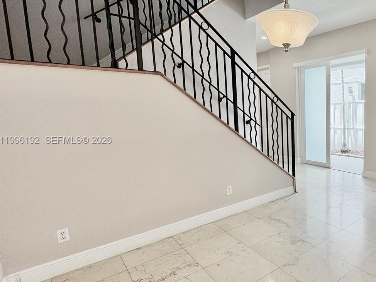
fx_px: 250
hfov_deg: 67.2
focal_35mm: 23
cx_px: 300
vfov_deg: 58.9
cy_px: 141
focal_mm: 2.22
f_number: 2.2
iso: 50
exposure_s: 1/120
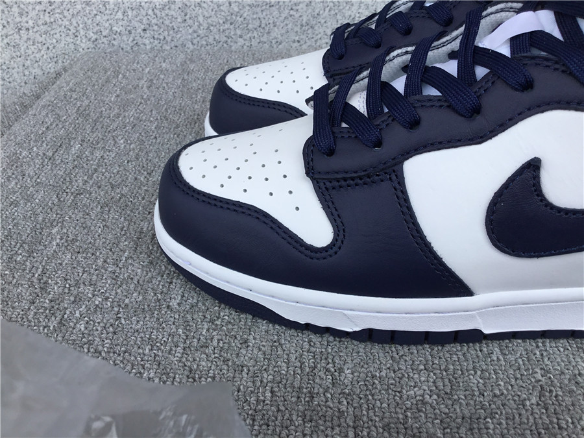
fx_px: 523
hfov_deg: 58.4
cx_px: 292
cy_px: 219
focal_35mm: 31
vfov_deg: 45.4
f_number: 2.4
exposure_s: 1/525
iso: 25
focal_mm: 3.3
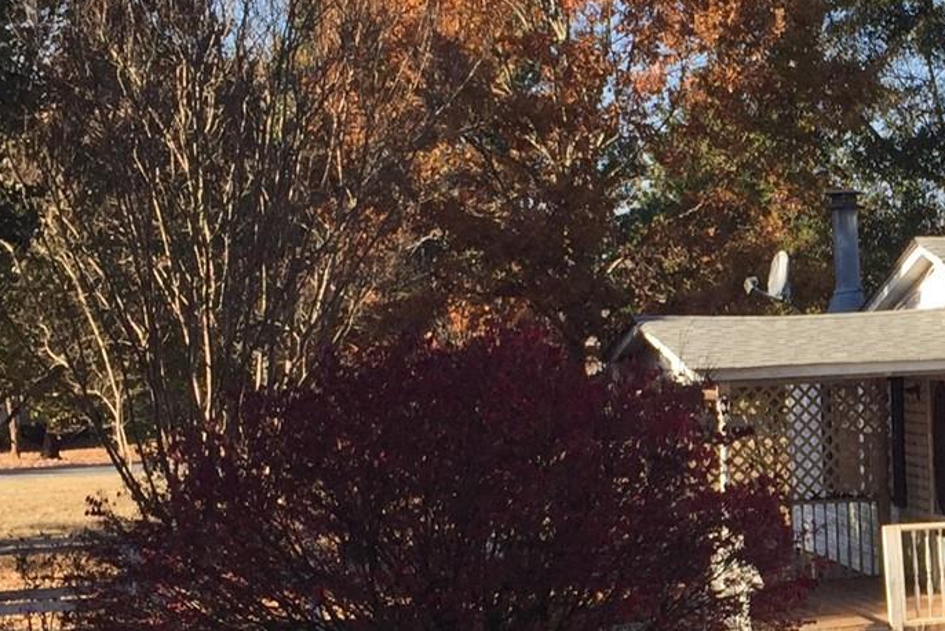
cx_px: 1063
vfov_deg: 15.2
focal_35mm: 90
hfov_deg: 21.4
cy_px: 412
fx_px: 2363
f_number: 2.2
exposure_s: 1/879
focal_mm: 4.15
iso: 32
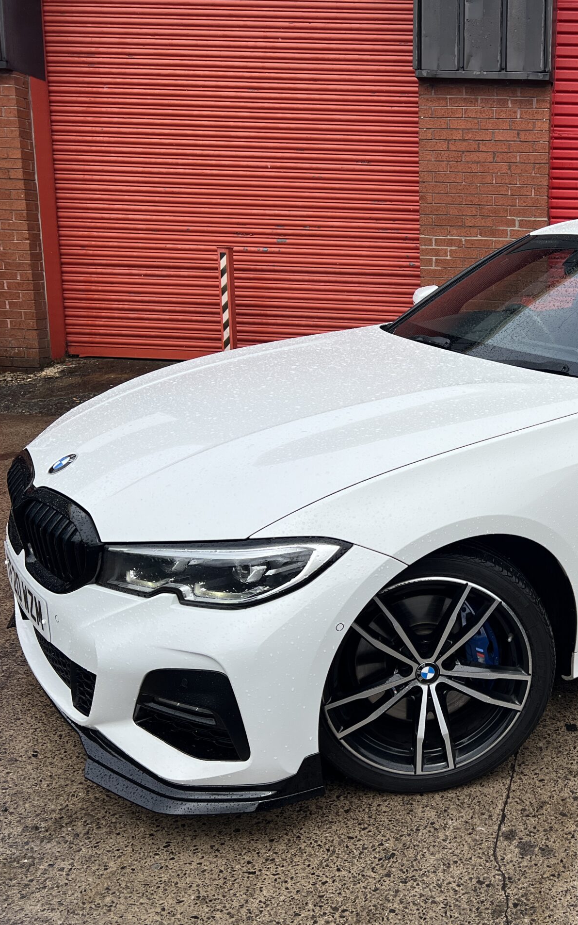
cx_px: 552
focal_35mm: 37
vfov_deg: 52.7
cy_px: 465
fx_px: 932
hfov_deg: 32.2
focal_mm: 5.7
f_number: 1.5
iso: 50
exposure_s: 1/4274
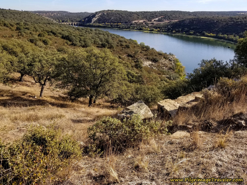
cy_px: 92
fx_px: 186
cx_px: 124
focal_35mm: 26
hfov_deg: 67.3
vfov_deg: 53.1
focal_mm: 4.3
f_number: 1.7
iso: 50
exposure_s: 1/1660
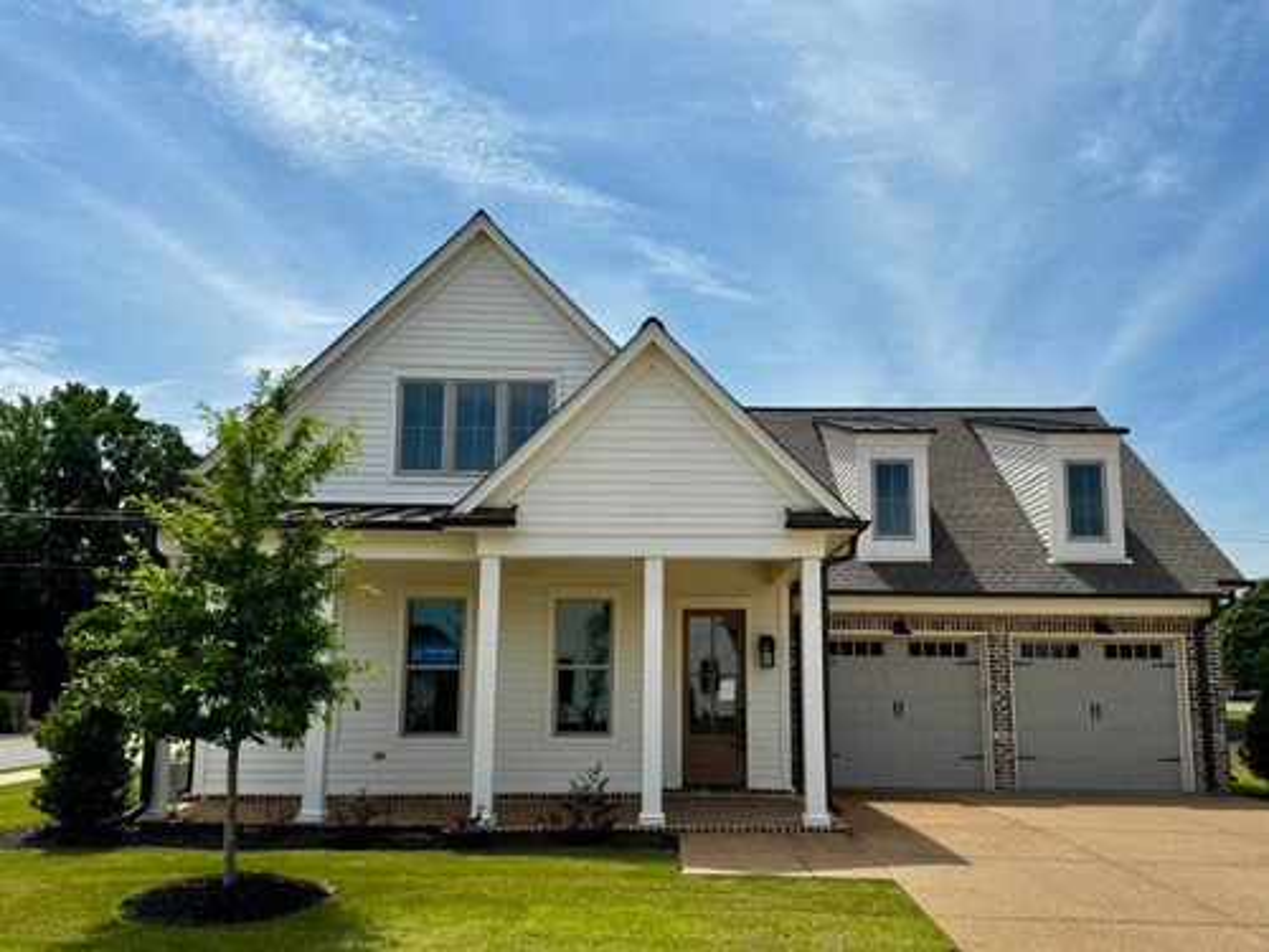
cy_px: 476
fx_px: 880
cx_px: 634
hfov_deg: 71.6
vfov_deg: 56.8
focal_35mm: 24
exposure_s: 1/3597
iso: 80
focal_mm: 6.76
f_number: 1.78
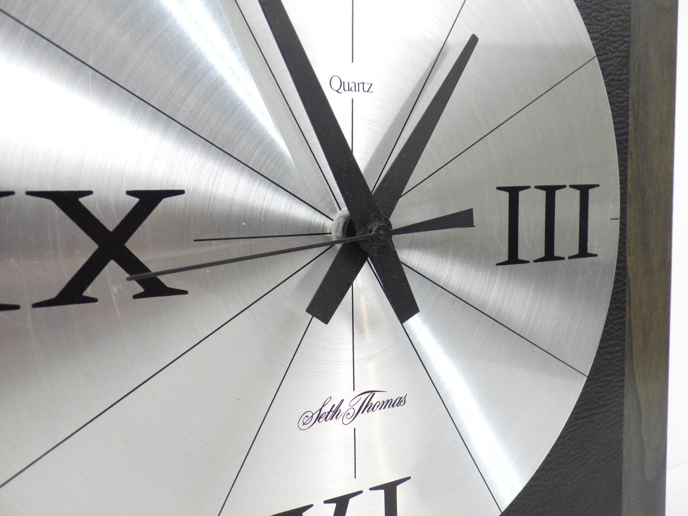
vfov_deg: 41.8
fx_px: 676
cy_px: 258
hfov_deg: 54.0
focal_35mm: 34
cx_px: 344
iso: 125
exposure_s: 1/20
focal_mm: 6.1
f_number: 3.8
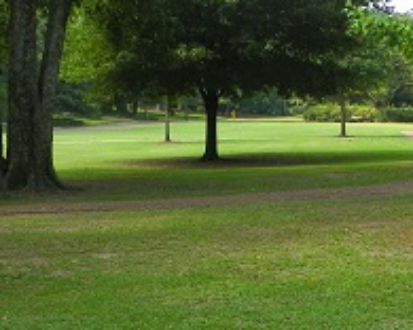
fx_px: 1112
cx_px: 216
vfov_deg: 16.6
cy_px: 11
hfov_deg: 21.0
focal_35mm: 91
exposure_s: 1/200
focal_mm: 5.9
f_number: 2.8
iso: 64
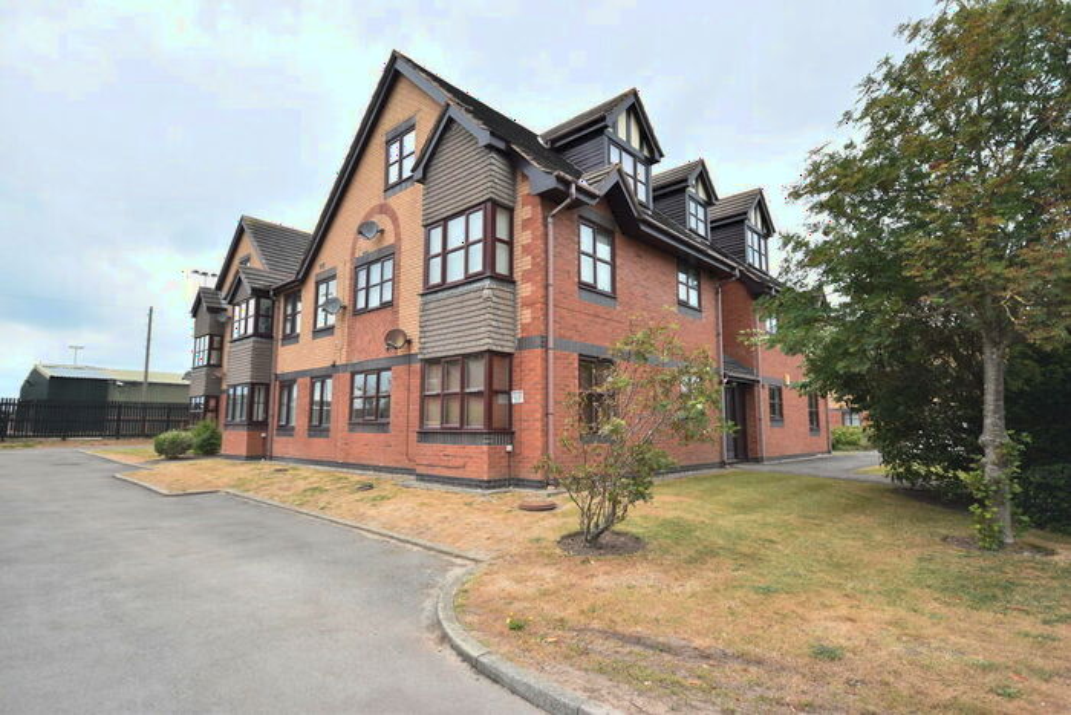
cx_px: 536
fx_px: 536
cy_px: 358
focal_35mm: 18
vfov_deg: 67.4
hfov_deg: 90.0
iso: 100
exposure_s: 1/250
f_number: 4.5
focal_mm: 12
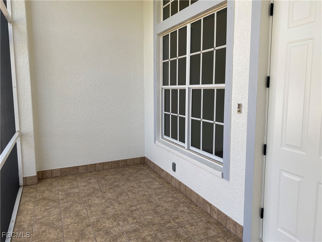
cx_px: 161
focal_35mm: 26
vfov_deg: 53.1
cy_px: 121
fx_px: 242
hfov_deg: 67.3
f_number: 1.8
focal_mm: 4.25
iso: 32
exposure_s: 1/121
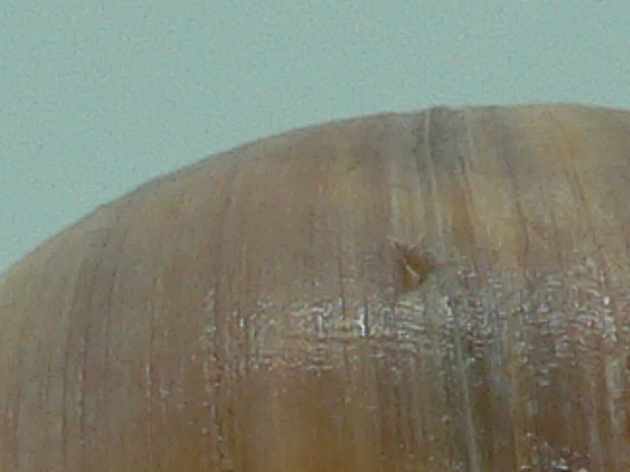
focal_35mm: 216
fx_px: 3930
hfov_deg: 9.2
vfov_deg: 6.6
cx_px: 403
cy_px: 1019
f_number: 2.8
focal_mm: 4.6
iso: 80
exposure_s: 1/60
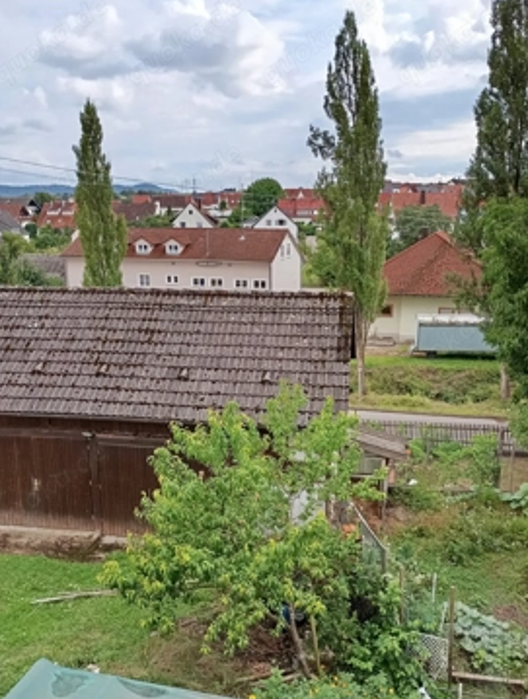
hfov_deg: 45.6
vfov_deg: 58.2
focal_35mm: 31
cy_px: 366
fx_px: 628
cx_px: 255
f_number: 1.8
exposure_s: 1/100
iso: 131
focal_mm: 4.27
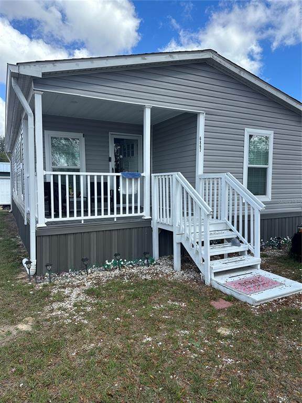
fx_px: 279
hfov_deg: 56.8
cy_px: 202
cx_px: 151
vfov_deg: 71.6
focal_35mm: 24
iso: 80
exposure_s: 1/2299
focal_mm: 6.86
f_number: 1.78
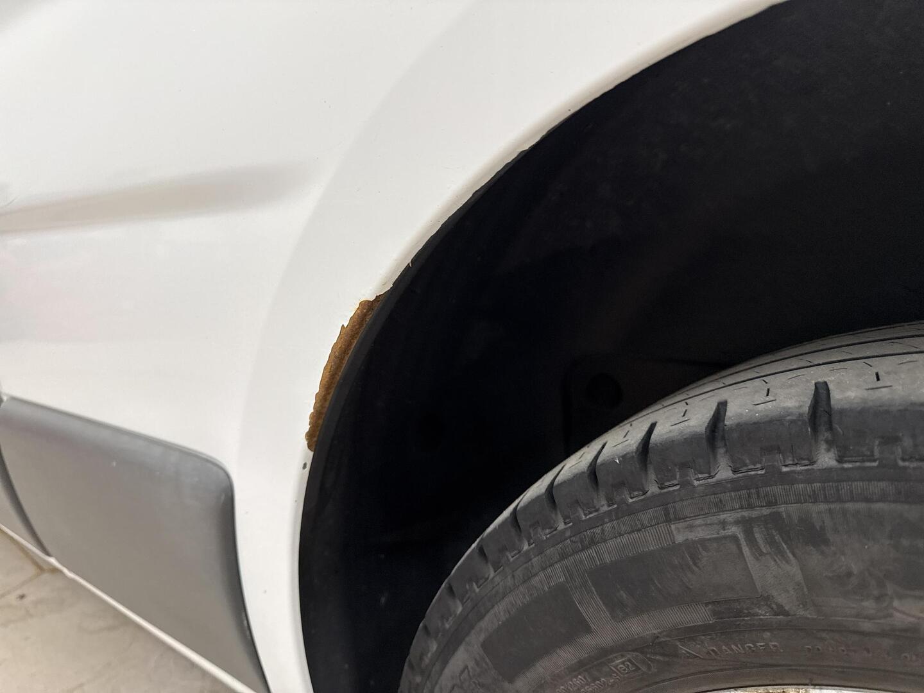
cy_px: 346
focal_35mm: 24
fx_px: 641
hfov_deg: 71.6
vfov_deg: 56.8
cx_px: 462
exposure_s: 1/100
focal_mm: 6.76
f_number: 1.78
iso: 160
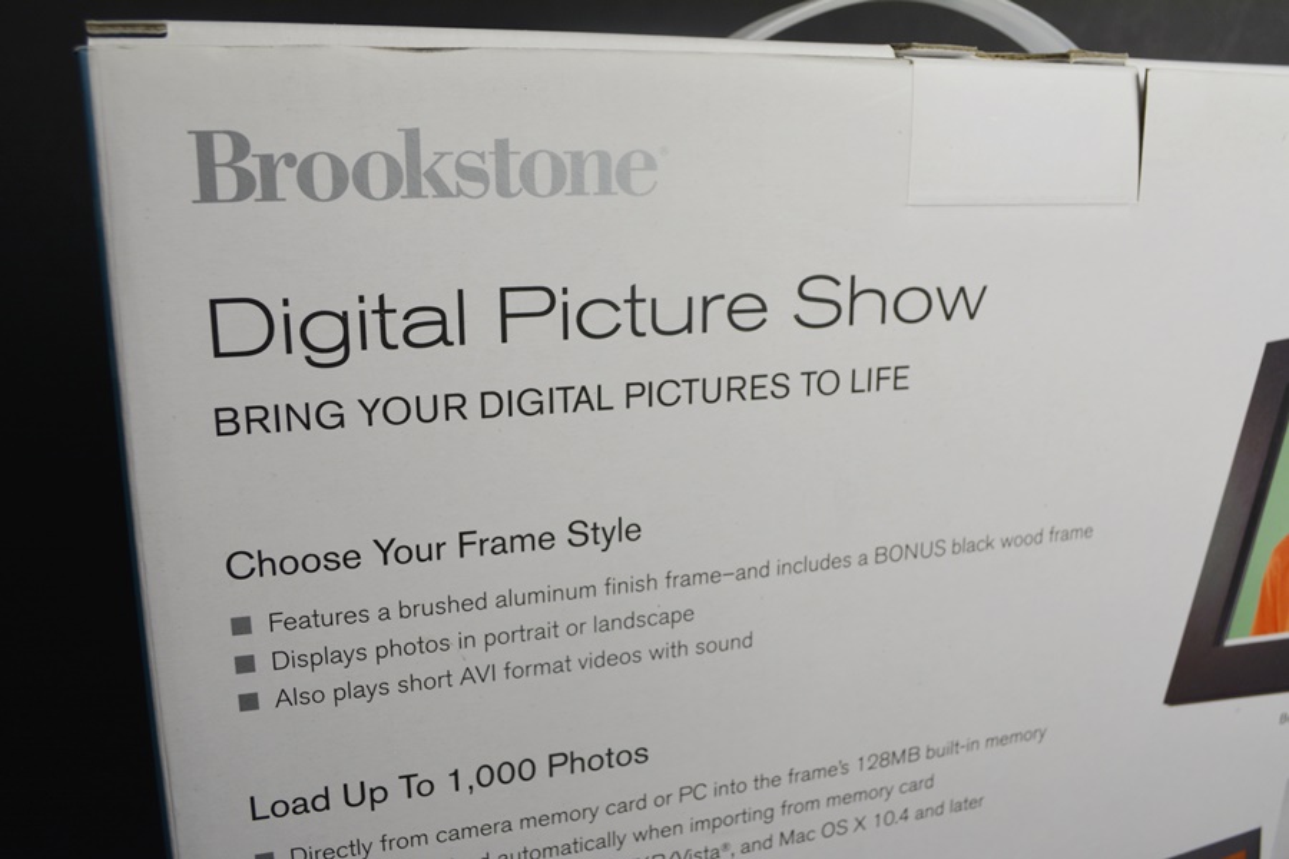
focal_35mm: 33
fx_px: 1181
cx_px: 644
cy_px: 430
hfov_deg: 57.2
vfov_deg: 40.0
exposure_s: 1/125
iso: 280
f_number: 5.6
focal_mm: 22
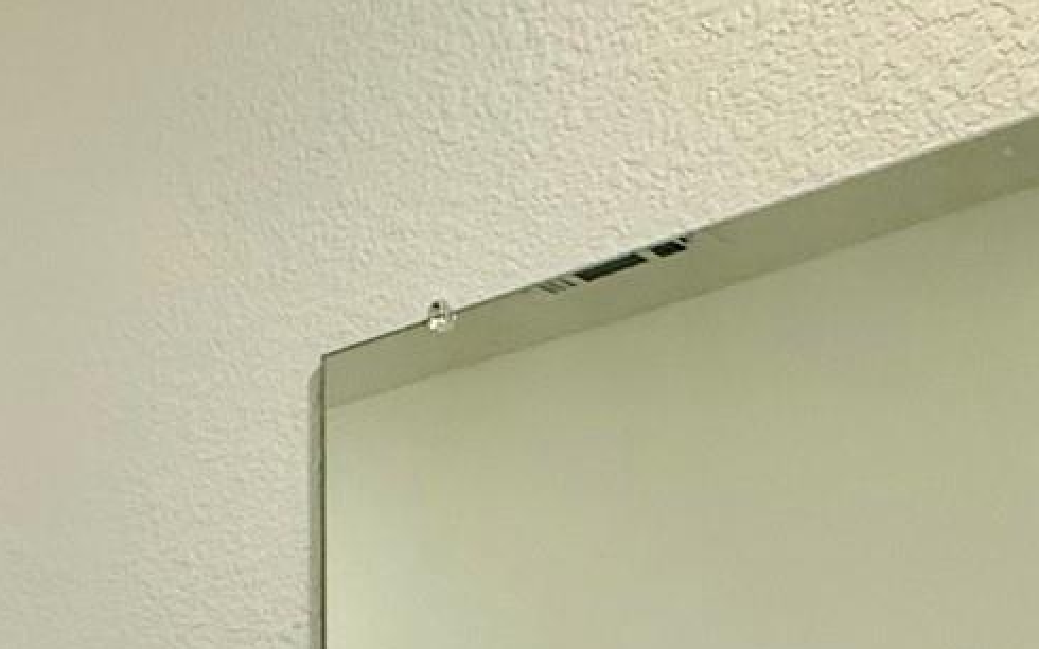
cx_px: -333
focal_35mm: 62
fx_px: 1755
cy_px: 1016
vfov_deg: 18.3
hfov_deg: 27.3
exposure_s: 1/120
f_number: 2.2
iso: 125
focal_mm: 2.22
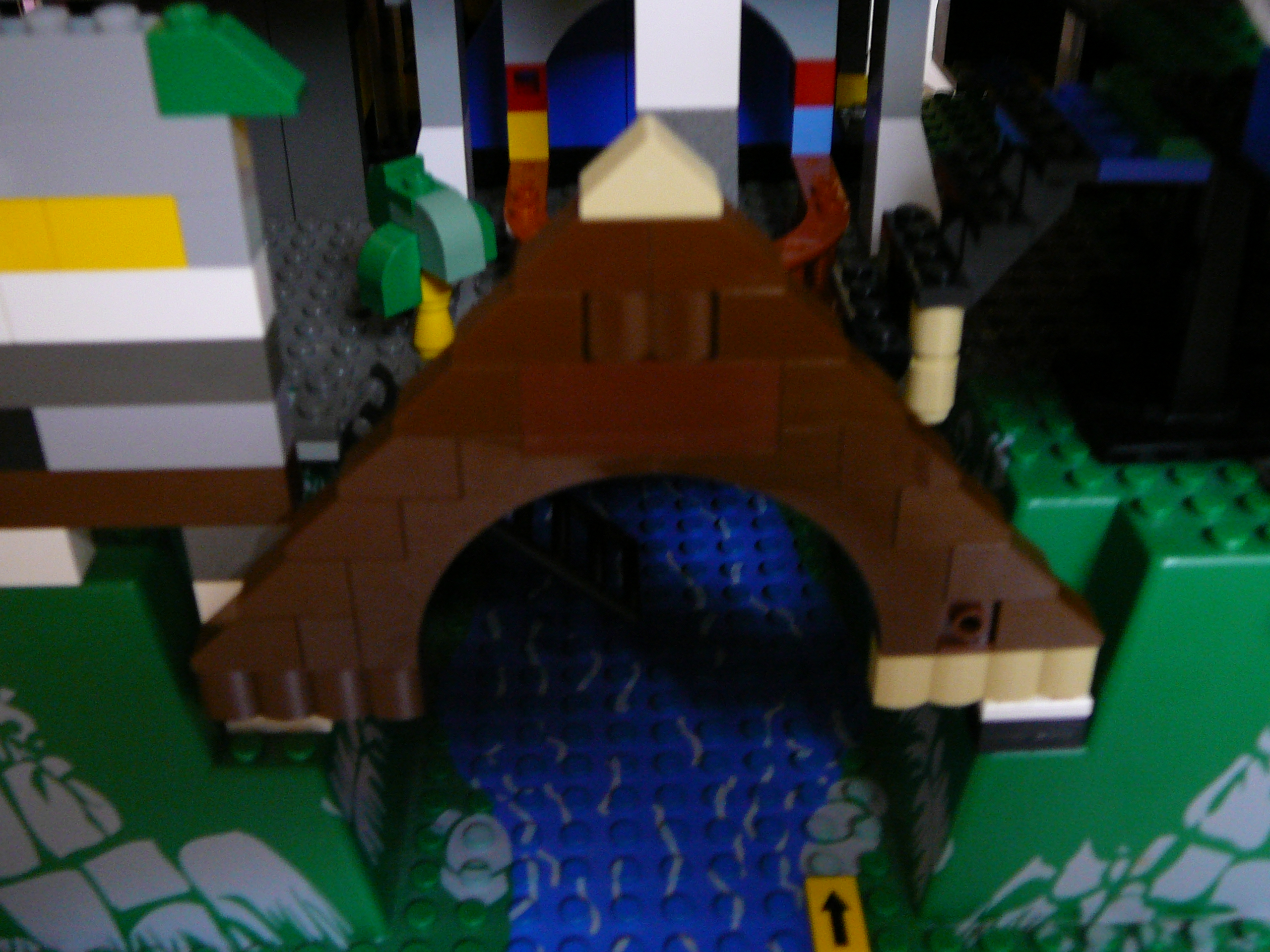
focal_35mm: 39
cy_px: 476
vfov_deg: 36.8
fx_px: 1431
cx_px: 635
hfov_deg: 47.9
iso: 200
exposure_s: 1/8
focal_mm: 5.8
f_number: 3
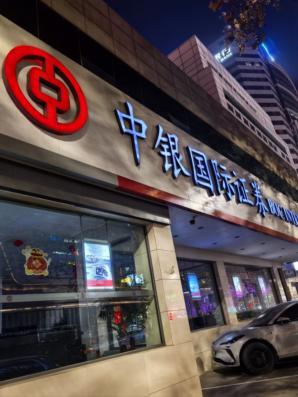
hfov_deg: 51.4
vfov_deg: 65.3
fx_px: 310
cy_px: 198
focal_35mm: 27
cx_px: 149
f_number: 1.4
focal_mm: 6.98
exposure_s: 1/60.2
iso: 250
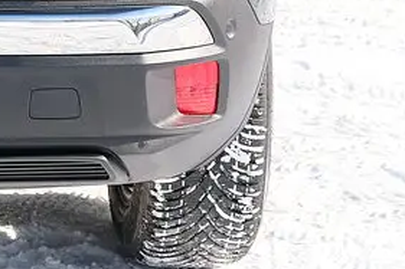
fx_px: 3305
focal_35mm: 294
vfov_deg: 4.6
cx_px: -303
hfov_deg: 6.9
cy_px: -205
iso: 320
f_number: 5.6
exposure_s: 1/400
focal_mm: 48.4
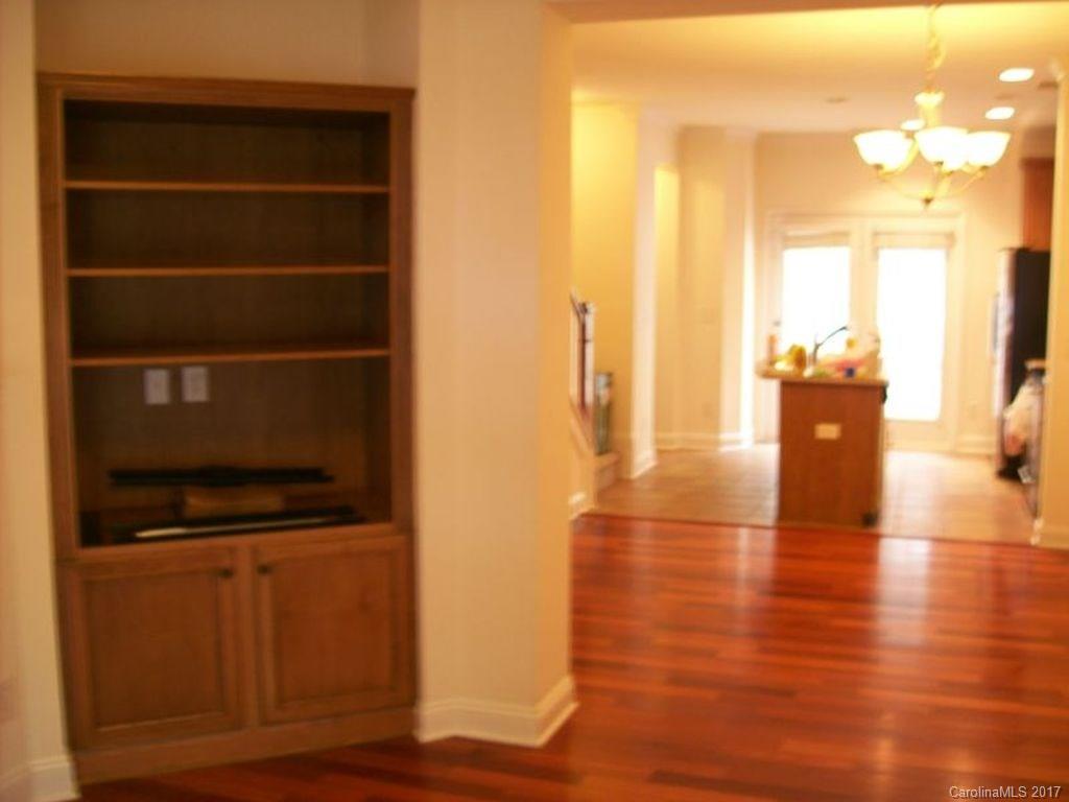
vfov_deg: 39.7
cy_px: 401
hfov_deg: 51.4
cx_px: 534
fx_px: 1112
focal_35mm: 36
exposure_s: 1/2.94
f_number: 2.7
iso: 80
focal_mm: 6
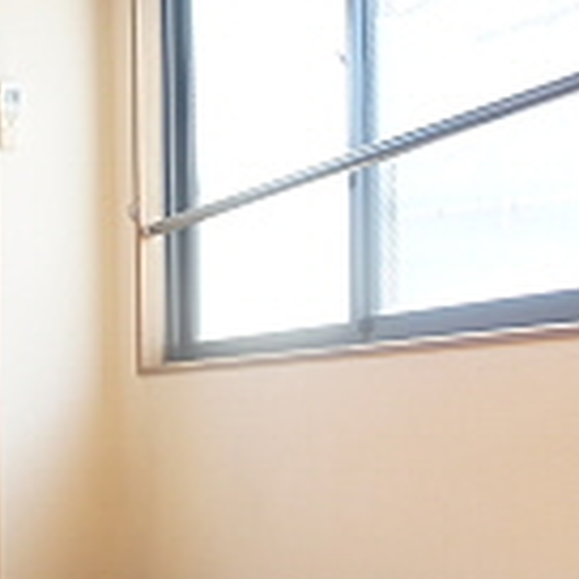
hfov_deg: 22.3
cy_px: 449
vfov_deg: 26.9
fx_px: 1192
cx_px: -300
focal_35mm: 63
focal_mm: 16
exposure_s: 1/160
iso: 640
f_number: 4
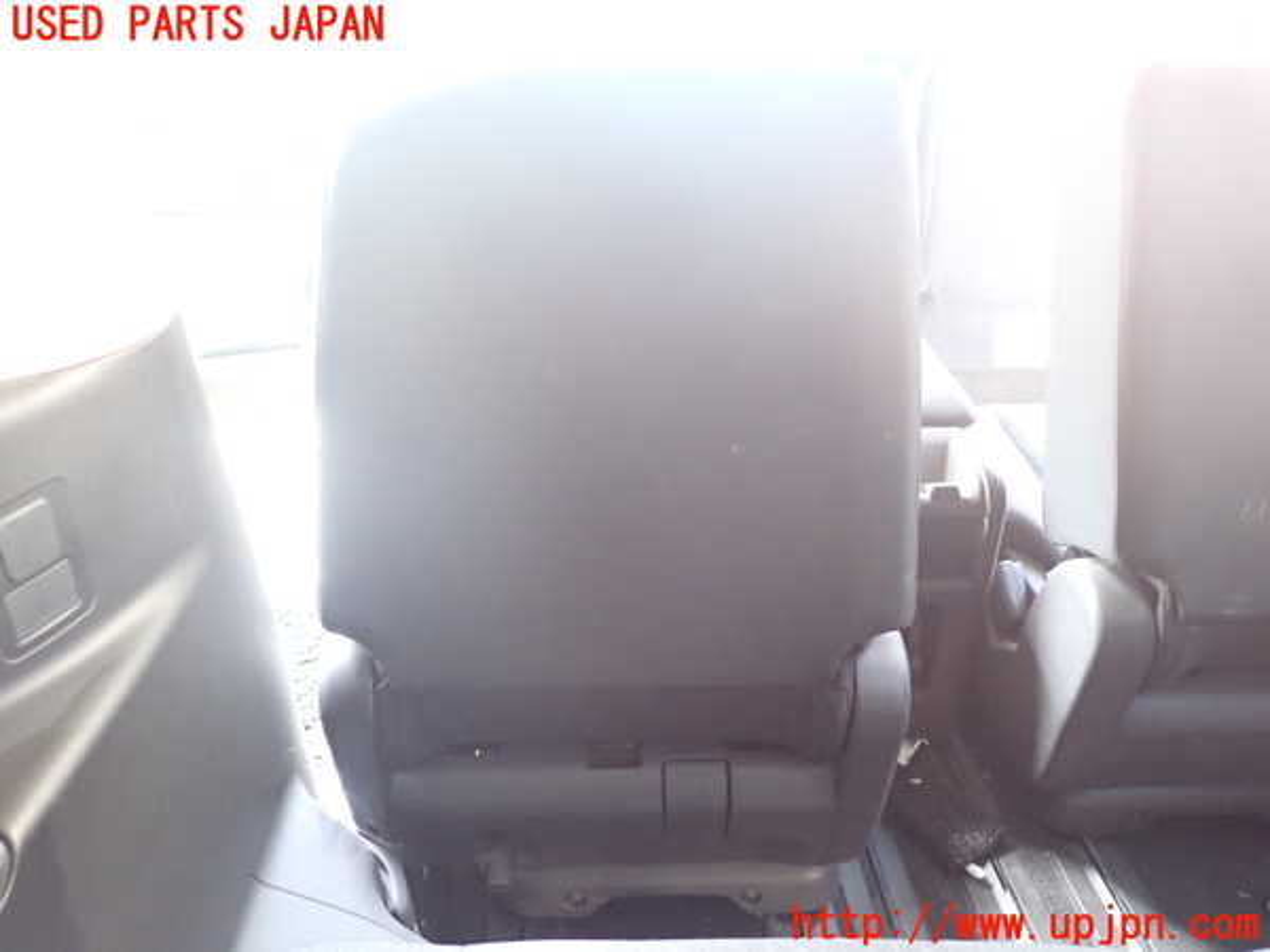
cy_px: 476
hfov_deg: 69.4
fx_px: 917
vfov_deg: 54.9
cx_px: 635
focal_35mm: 25
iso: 800
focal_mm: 4.5
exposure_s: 1/30
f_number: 2
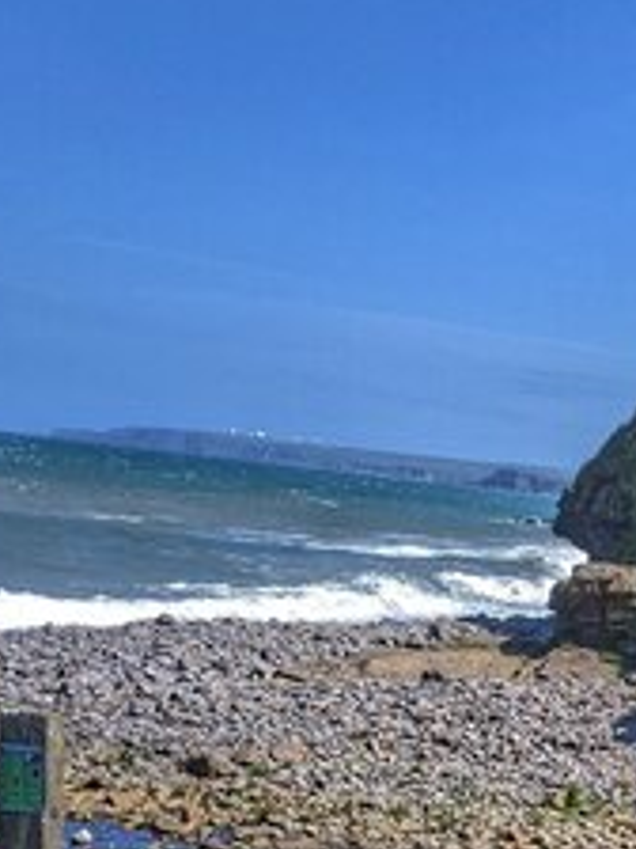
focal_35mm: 86
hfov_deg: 15.8
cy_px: 781
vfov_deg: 22.2
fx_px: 2107
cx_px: 958
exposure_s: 1/2347
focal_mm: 4.44
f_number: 1.8
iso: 54
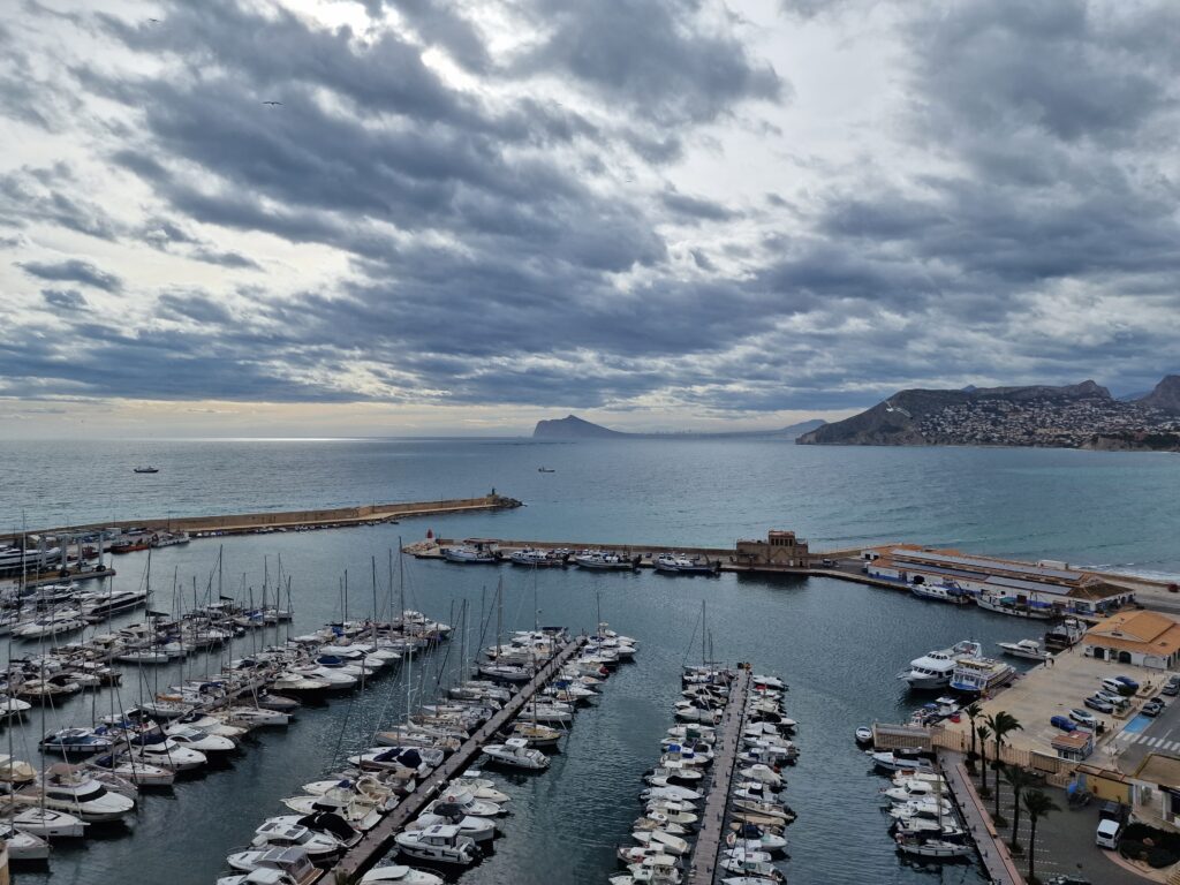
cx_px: 590
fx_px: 784
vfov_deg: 58.9
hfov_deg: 73.9
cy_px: 442
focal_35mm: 23
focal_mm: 6.4
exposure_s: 1/2064
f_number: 1.8
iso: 50
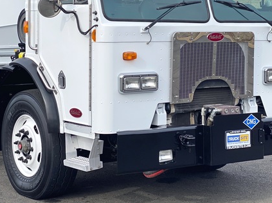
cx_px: 129
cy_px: 35
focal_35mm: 96
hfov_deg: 20.4
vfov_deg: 15.3
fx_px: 754
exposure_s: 1/888
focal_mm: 6
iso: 20
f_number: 2
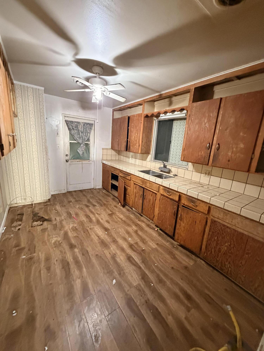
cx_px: 132
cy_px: 176
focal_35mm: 14
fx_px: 142
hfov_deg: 85.7
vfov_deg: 102.1
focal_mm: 2.22
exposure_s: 1/60
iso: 1000
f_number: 2.2
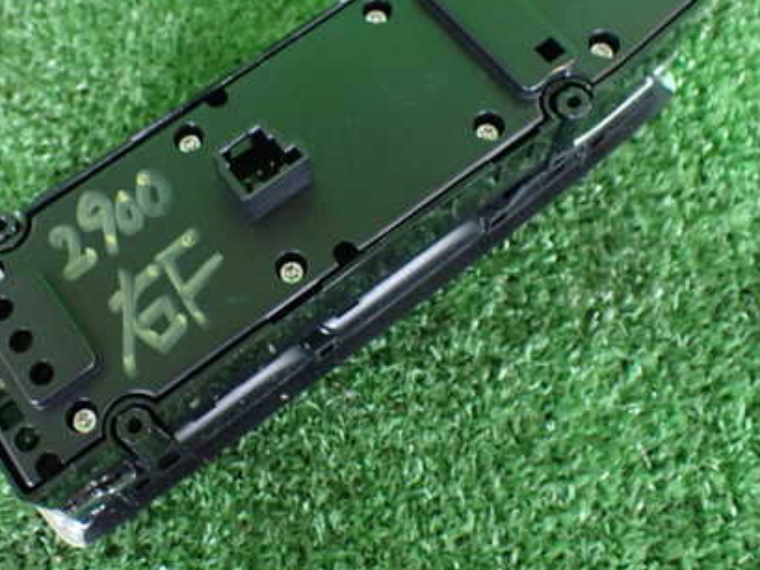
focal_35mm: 44
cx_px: 277
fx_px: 966
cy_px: 219
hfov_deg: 42.6
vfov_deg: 32.8
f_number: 2.3
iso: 800
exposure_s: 1/30
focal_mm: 5.4
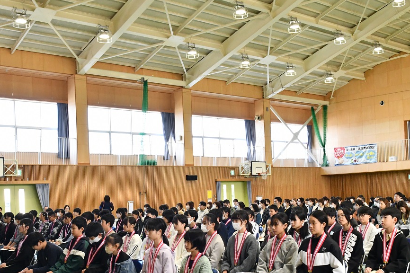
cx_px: 191
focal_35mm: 45
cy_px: 198
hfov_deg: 43.6
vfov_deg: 29.5
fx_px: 512
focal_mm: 19
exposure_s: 1/200
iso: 2000
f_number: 7.1
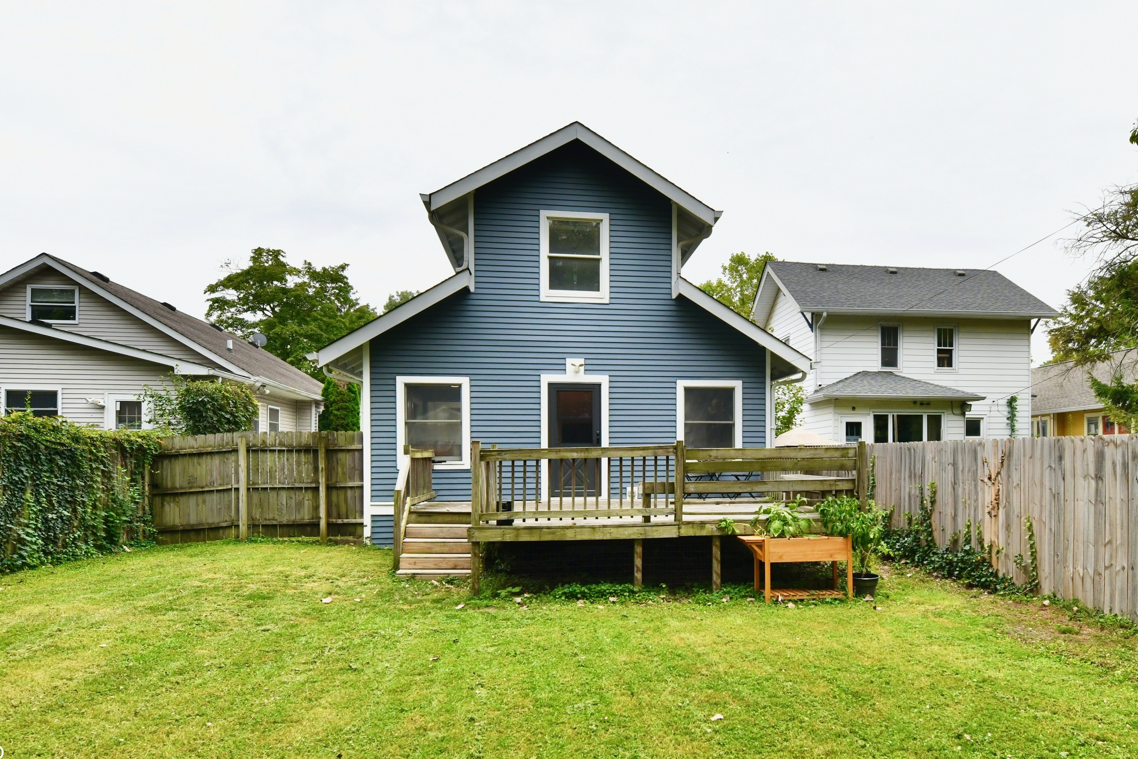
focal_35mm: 15
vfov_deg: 77.3
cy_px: 373
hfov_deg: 100.4
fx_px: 474
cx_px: 561
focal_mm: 14
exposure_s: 1/160
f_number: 6.3
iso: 640
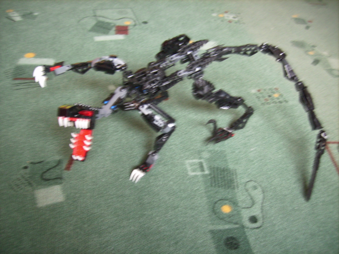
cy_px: 127
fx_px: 313
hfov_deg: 56.8
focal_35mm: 32
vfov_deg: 44.2
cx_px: 170
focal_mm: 5.99
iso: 50
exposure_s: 1.1
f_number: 2.8
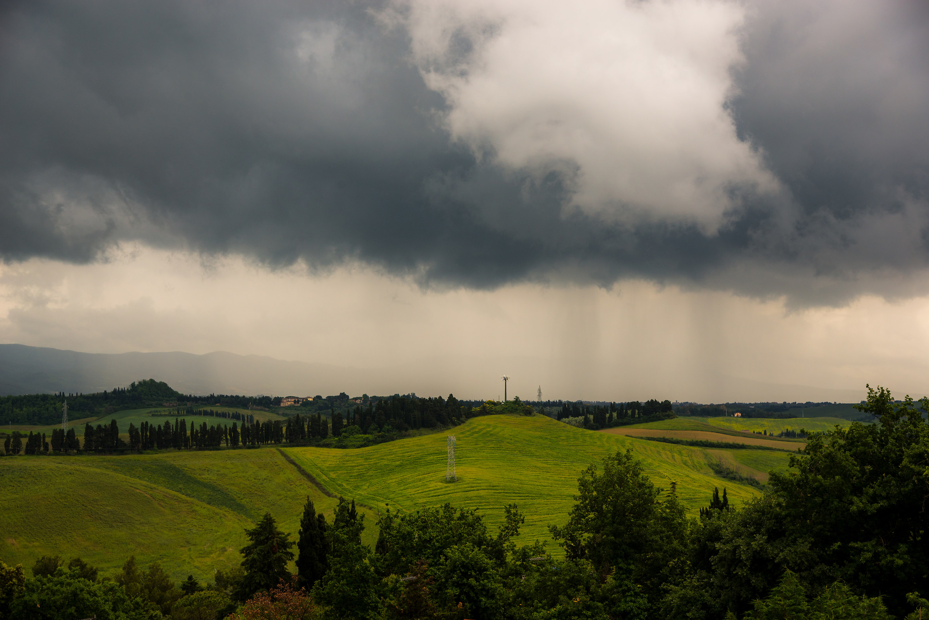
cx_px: 464
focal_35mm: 66
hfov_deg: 30.5
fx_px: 1704
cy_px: 310
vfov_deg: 20.6
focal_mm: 66
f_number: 8
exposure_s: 1/640
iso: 160
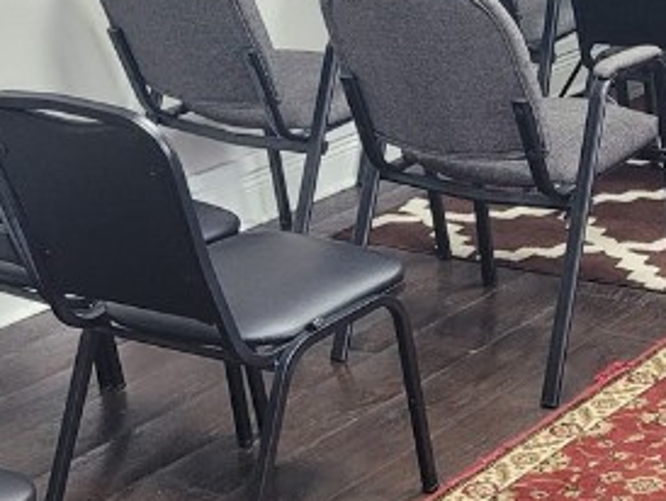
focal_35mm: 97
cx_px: 807
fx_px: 1868
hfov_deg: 19.0
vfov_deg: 15.1
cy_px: 83
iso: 250
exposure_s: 1/60
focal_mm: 5.4
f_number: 1.8
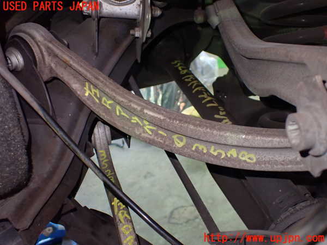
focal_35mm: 30
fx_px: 283
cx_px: 164
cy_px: 122
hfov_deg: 60.0
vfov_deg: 46.8
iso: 800
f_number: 2.3
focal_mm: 5.4
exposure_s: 1/40
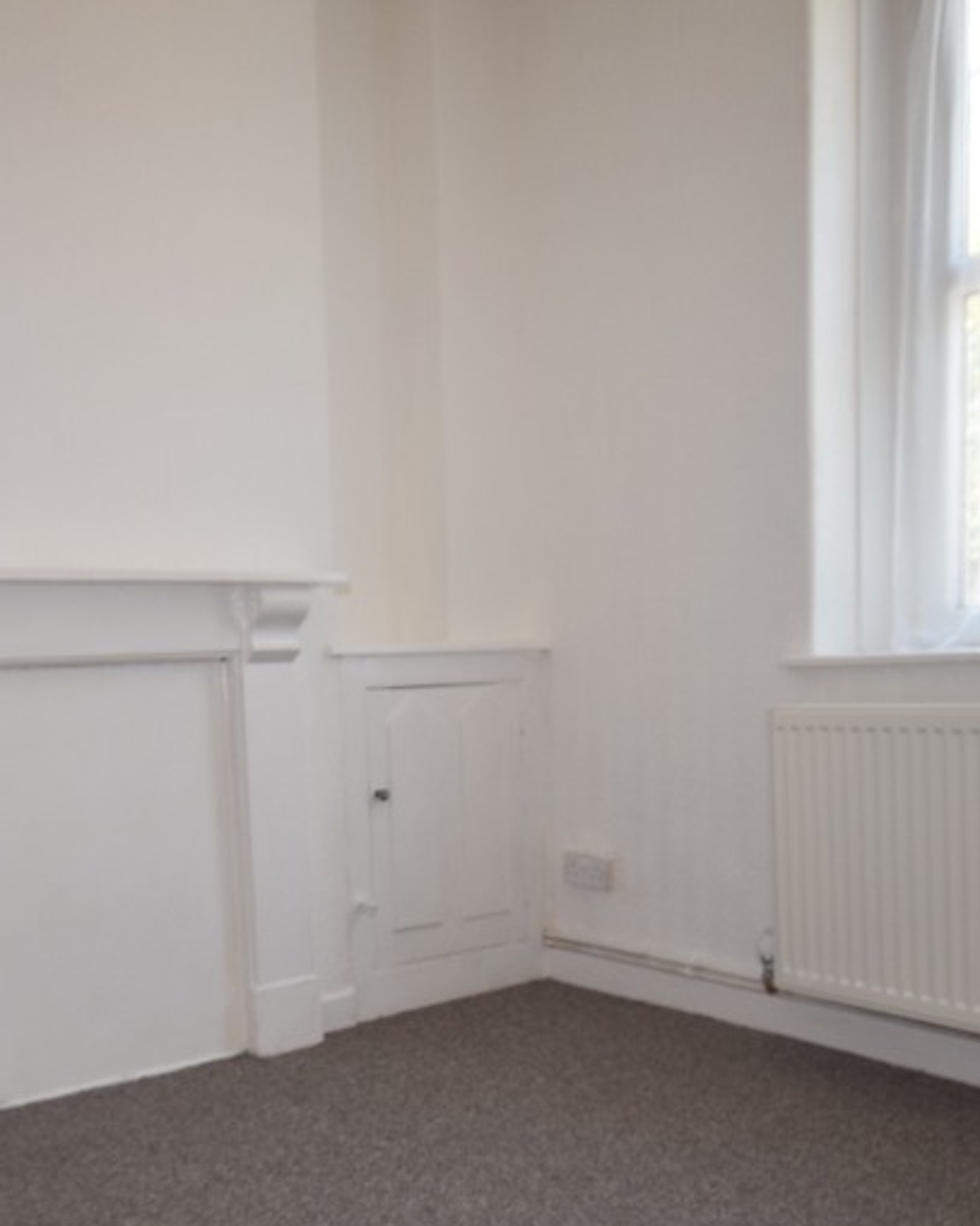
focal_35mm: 34
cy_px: 772
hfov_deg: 42.5
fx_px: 1233
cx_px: 289
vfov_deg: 52.2
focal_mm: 12
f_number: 5.6
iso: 720
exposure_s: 1/125
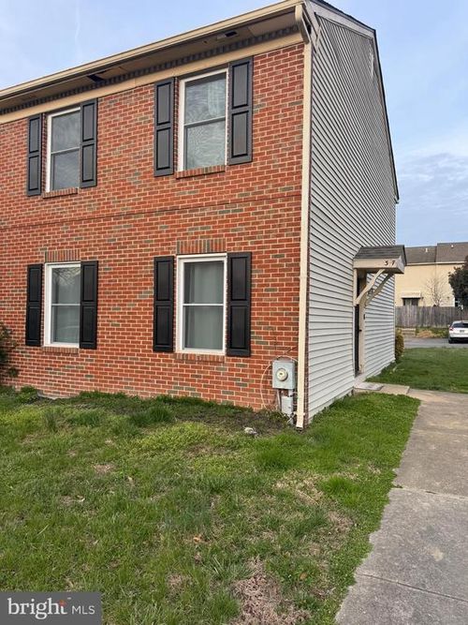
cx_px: 234
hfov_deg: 56.8
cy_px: 312
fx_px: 433
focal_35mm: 24
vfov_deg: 71.6
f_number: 1.78
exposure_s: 1/352
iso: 80
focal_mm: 6.76
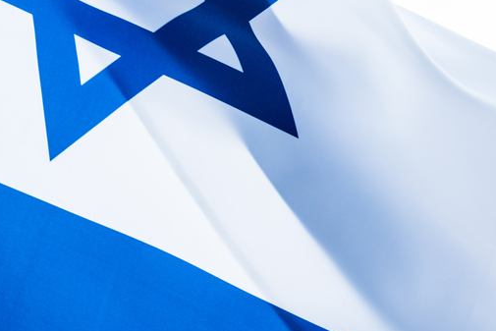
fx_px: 3955
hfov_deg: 7.2
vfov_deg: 4.8
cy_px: 21
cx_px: 203
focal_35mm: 287
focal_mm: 145
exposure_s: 1/500
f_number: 6.3
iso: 250
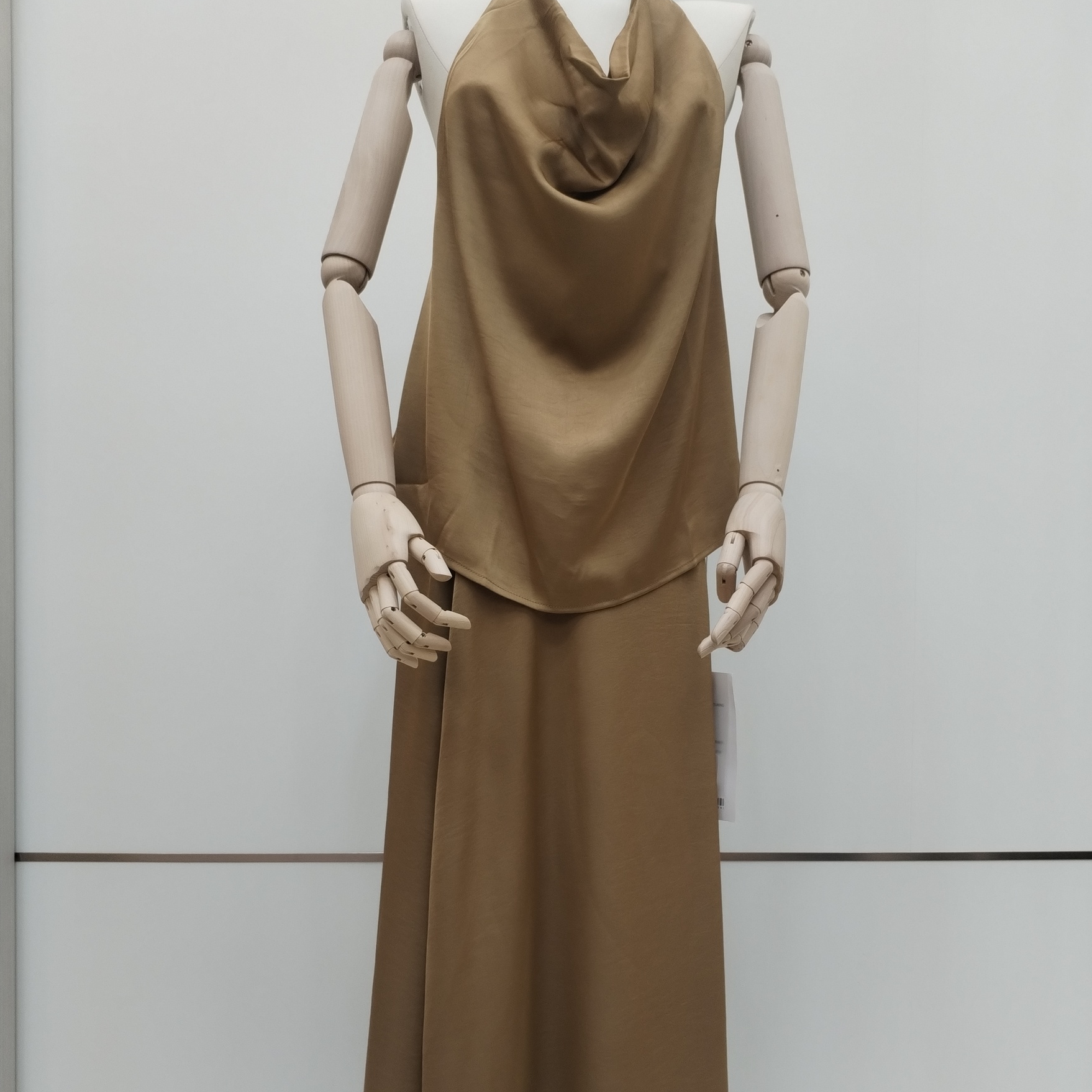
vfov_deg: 46.8
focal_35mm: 35
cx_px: 547
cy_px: 681
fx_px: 1249
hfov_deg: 47.2
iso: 248
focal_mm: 4.75
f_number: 1.8
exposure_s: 1/100
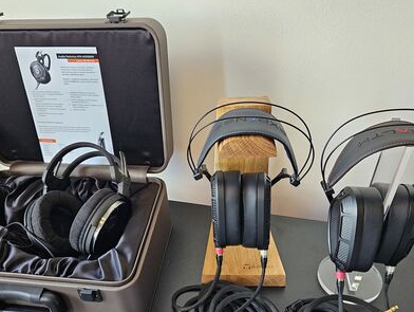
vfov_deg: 43.7
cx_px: 188
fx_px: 383
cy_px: 204
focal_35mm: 32
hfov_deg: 56.7
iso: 400
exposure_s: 1/200
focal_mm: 5.4
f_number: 1.8
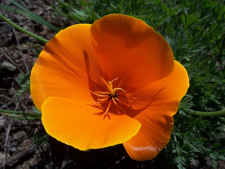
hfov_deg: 50.1
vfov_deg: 38.7
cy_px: 84
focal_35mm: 37
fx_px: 240
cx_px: 112
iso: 64
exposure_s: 1/500
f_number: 5.6
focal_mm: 7.8
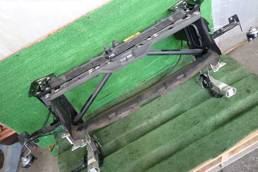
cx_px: 130
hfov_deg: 67.4
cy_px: 92
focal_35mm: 27
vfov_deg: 47.9
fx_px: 193
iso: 200
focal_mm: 4.5
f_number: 2
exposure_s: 1/125
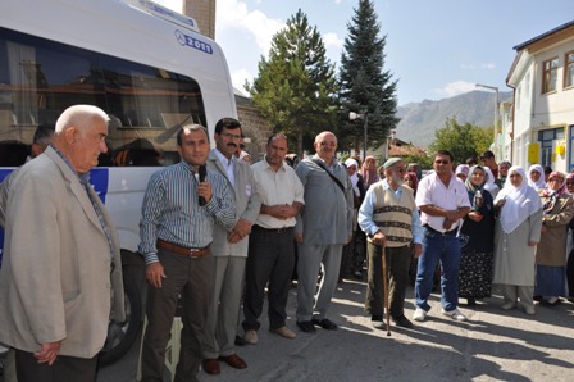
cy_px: 191
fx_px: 526
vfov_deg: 39.9
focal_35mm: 33
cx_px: 287
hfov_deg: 57.3
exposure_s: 1/200
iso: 200
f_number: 10
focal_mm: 22
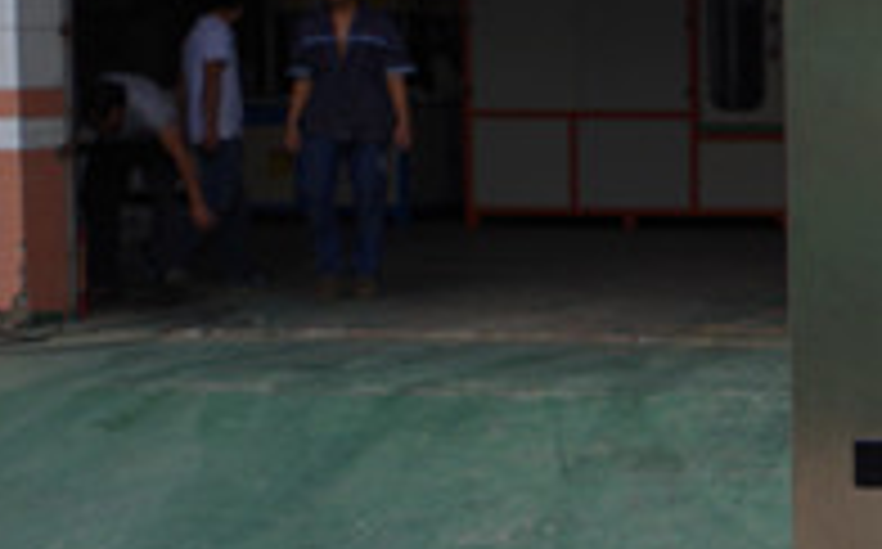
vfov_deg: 12.1
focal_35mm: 108
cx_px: 1436
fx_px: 2593
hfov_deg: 16.9
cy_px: 248
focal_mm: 18
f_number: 3.5
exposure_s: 1/50
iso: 100
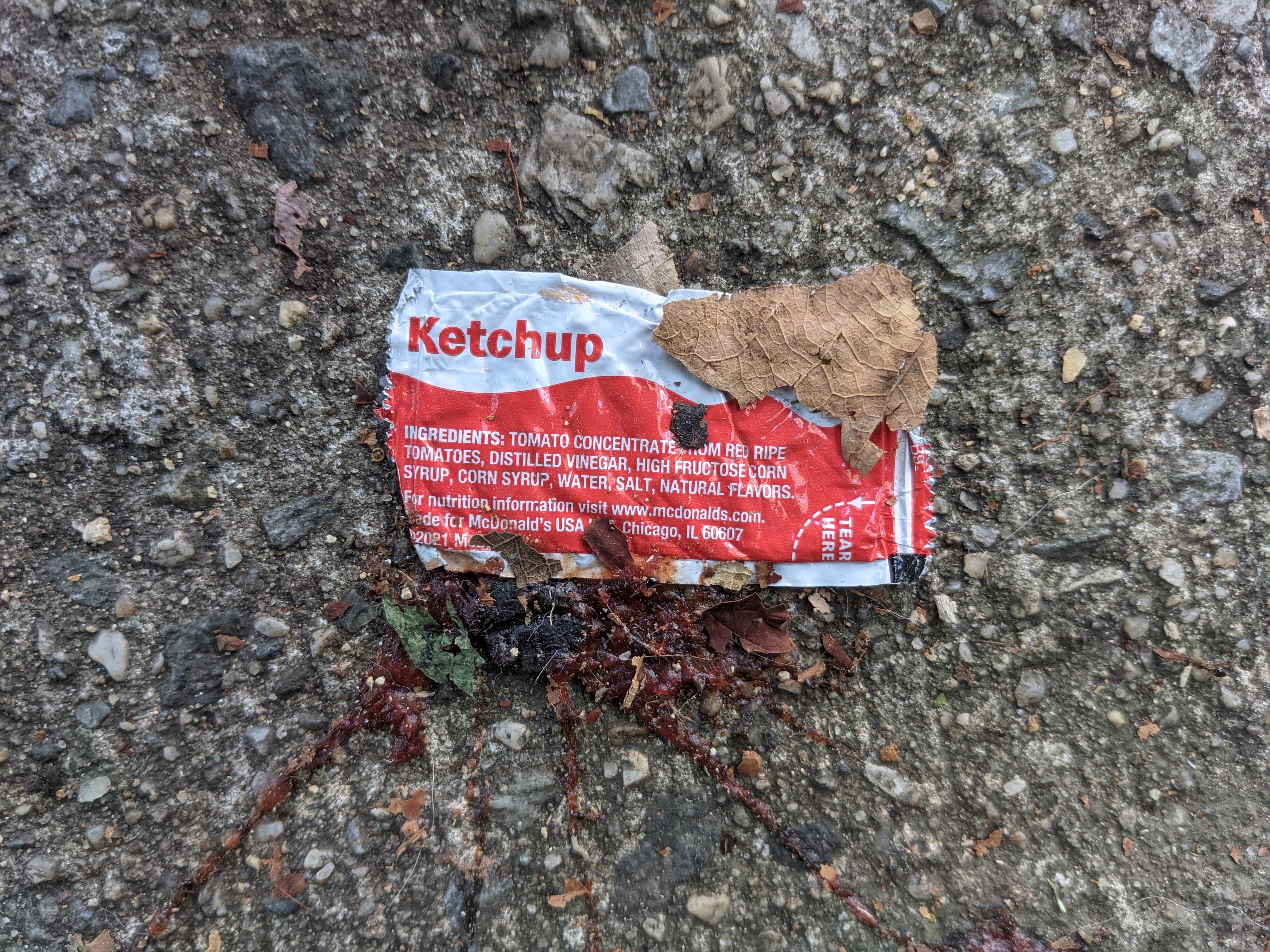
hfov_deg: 65.3
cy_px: 476
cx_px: 635
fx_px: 991
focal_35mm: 27
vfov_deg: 51.4
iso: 89
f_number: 1.73
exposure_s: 1/60
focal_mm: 4.38
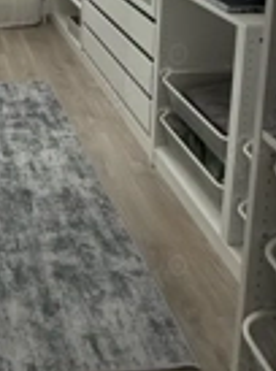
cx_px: -54
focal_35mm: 41
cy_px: -73
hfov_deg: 30.0
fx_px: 438
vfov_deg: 35.9
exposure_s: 1/99
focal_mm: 2.22
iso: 64
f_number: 2.2
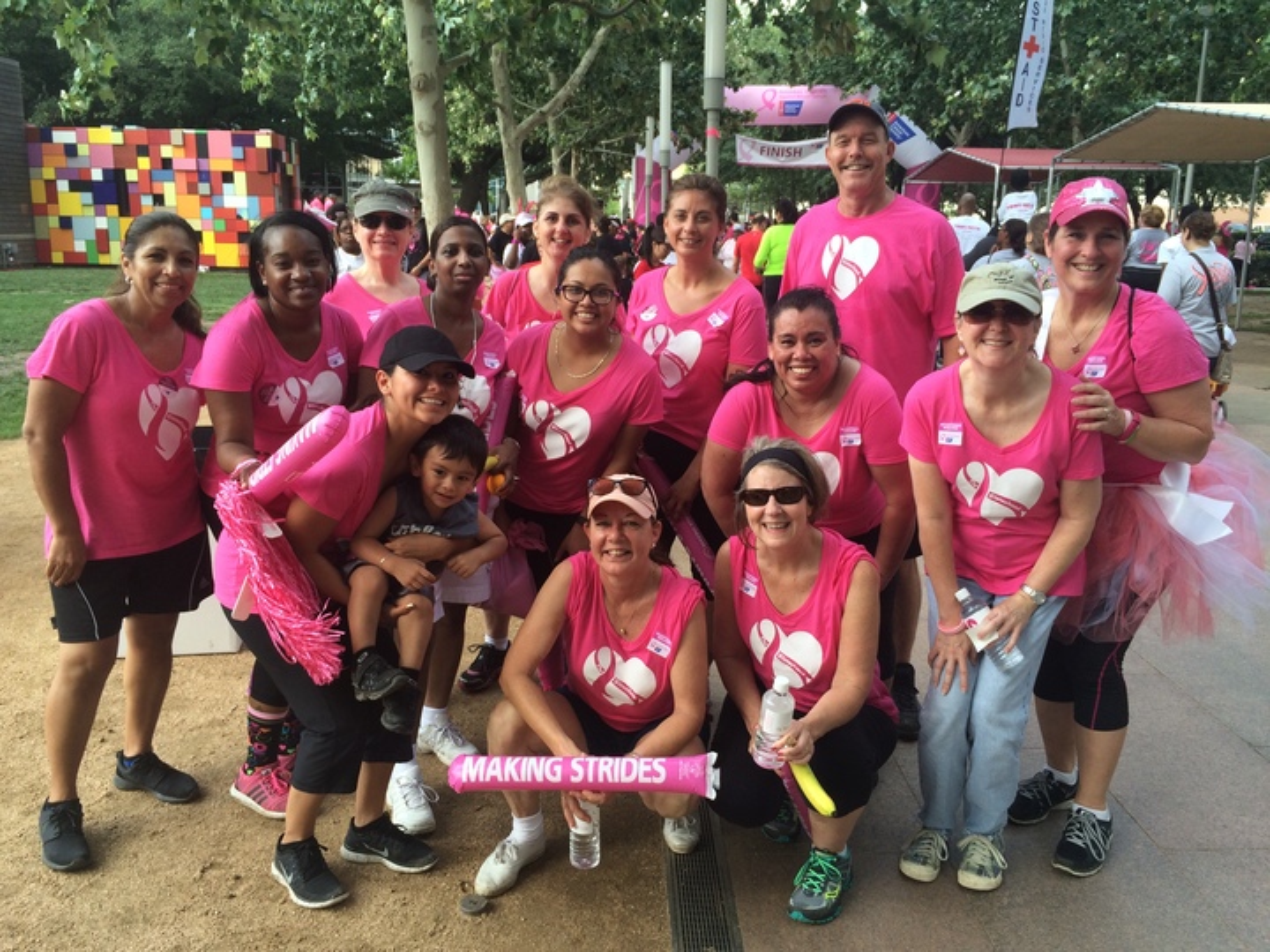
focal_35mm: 29
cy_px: 476
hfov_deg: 61.7
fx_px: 1064
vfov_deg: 48.2
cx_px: 635
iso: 32
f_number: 2.2
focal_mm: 4.15
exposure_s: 1/273
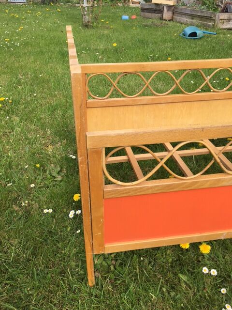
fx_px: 259
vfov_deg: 61.7
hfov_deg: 48.2
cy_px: 155
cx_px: 116
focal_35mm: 29
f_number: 2.2
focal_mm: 4.15
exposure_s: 1/444
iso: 25
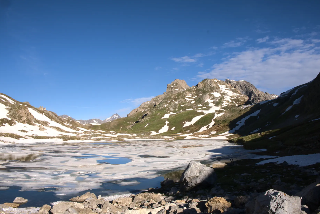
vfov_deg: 46.4
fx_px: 249
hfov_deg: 65.5
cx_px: 161
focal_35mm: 28
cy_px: 107
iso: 160
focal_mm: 18
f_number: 22
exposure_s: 1/60
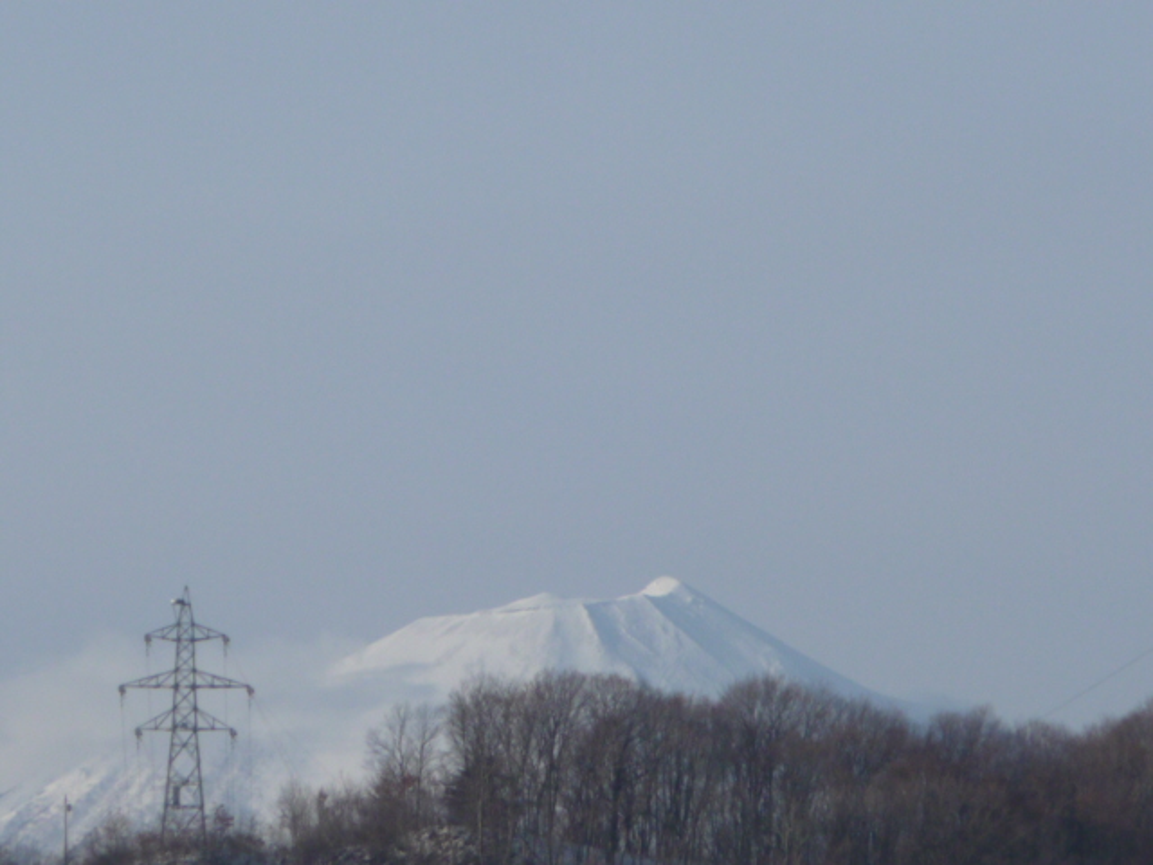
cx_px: 576
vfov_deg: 5.6
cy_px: 432
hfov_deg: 7.5
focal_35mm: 265
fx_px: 8827
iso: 100
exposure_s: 1/1300
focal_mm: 27.1
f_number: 4.8
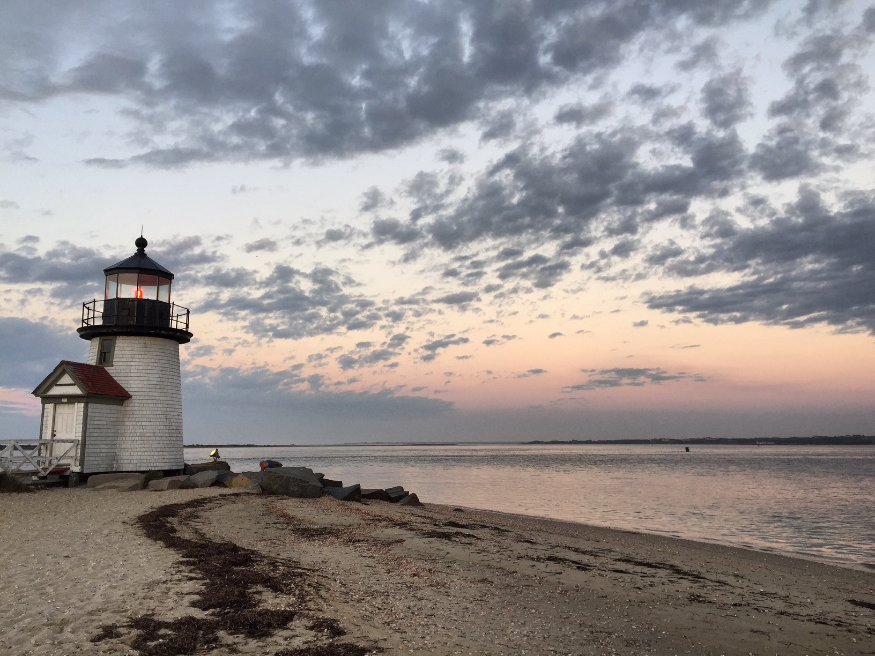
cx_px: 438
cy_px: 328
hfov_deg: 61.7
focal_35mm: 29
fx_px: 733
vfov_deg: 48.2
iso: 32
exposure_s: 1/60
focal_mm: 4.15
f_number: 2.2
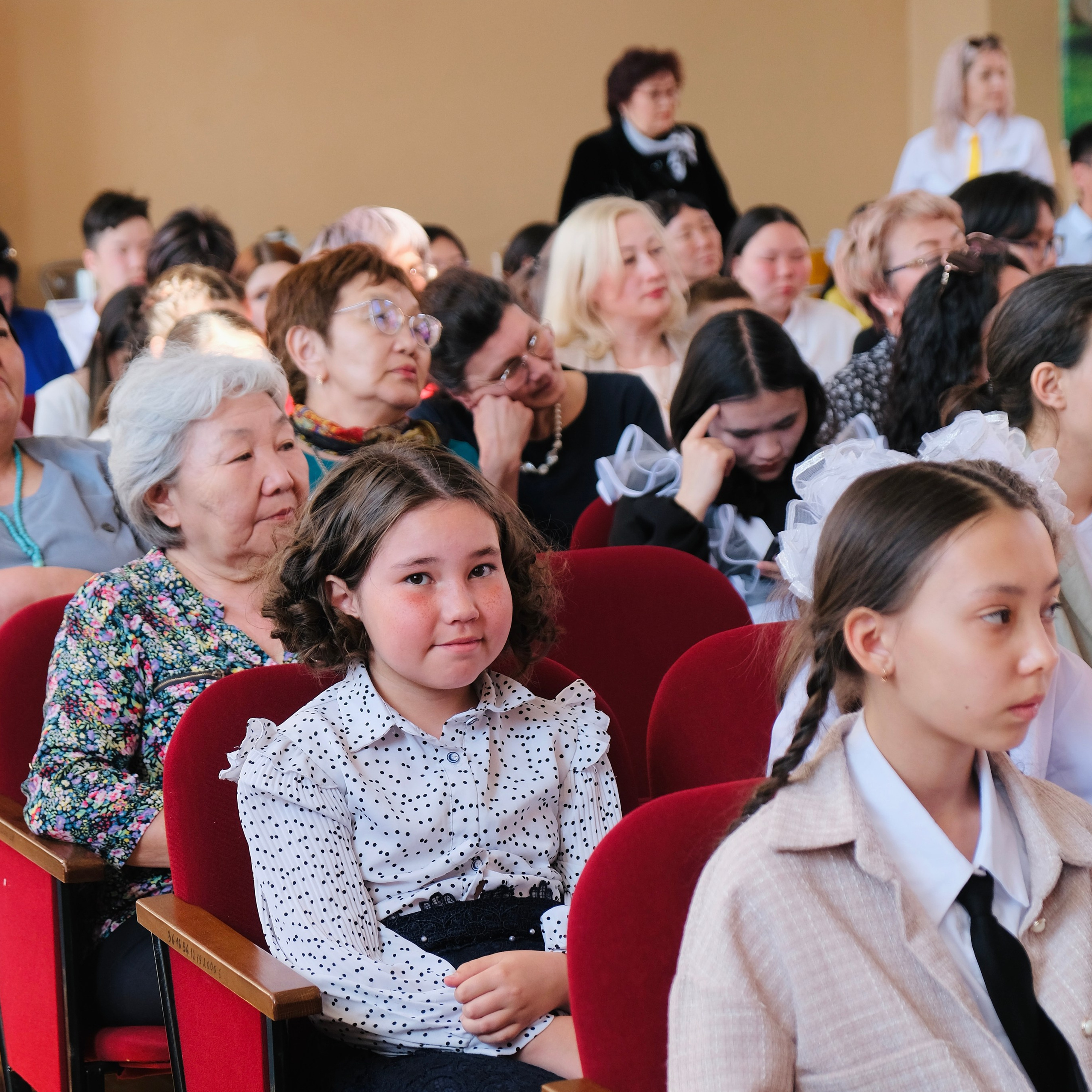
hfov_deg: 16.4
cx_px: 546
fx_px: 3783
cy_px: 633
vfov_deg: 16.4
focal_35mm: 106
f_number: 4
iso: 640
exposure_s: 1/160
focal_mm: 55
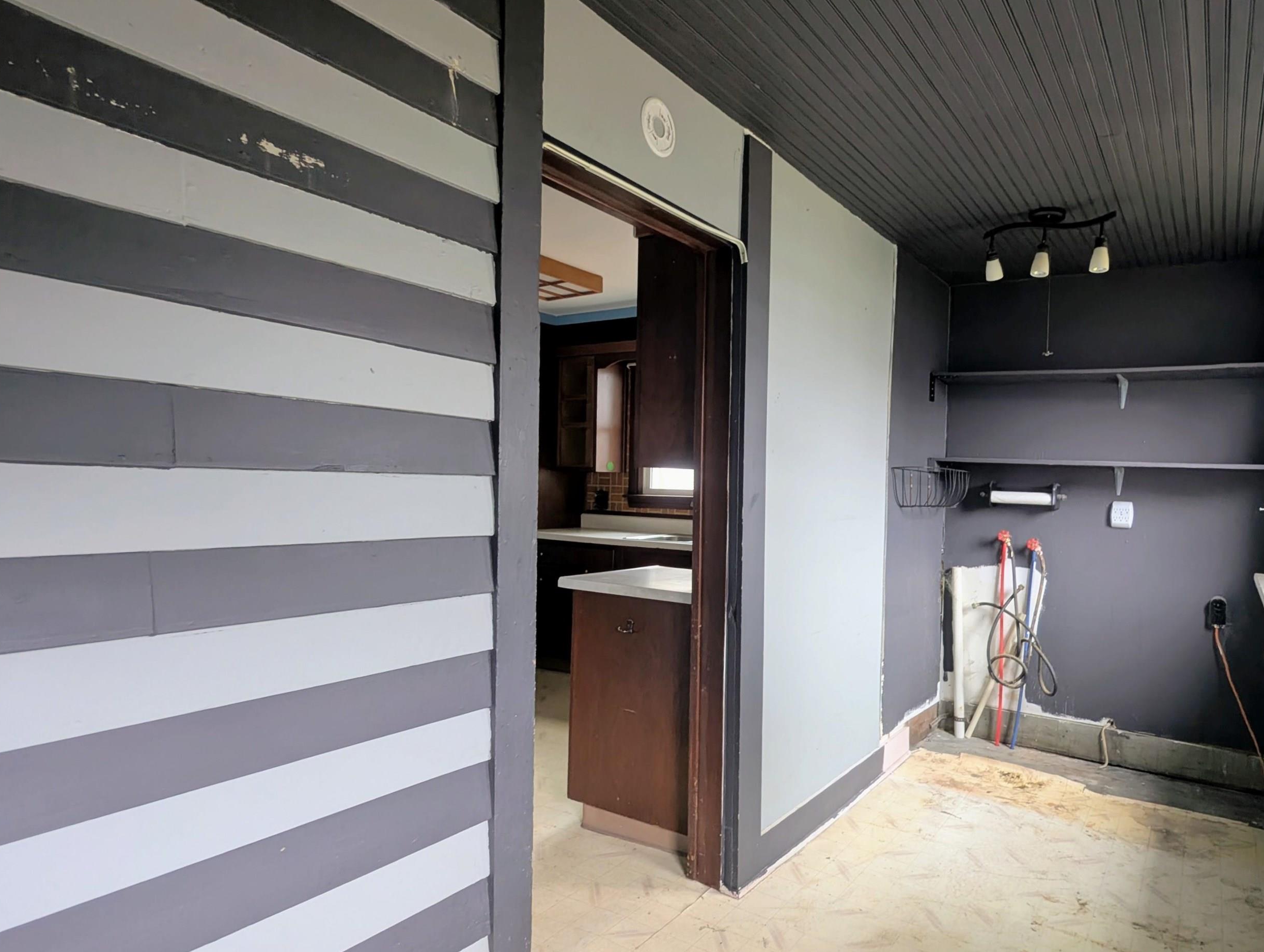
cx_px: 750
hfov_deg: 80.8
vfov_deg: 66.1
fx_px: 731
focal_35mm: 20
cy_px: 502
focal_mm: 2.35
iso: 177
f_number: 2.2
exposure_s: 1/9.59
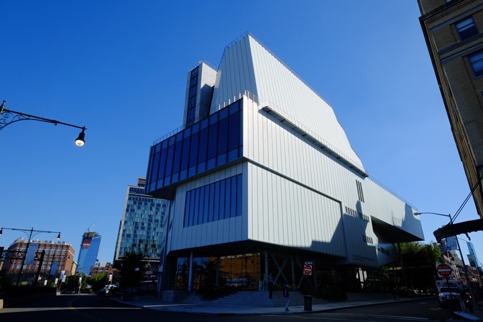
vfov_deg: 59.5
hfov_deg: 81.2
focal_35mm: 21
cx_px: 242
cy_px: 161
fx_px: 282
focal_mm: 14
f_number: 16
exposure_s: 1/400
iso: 800
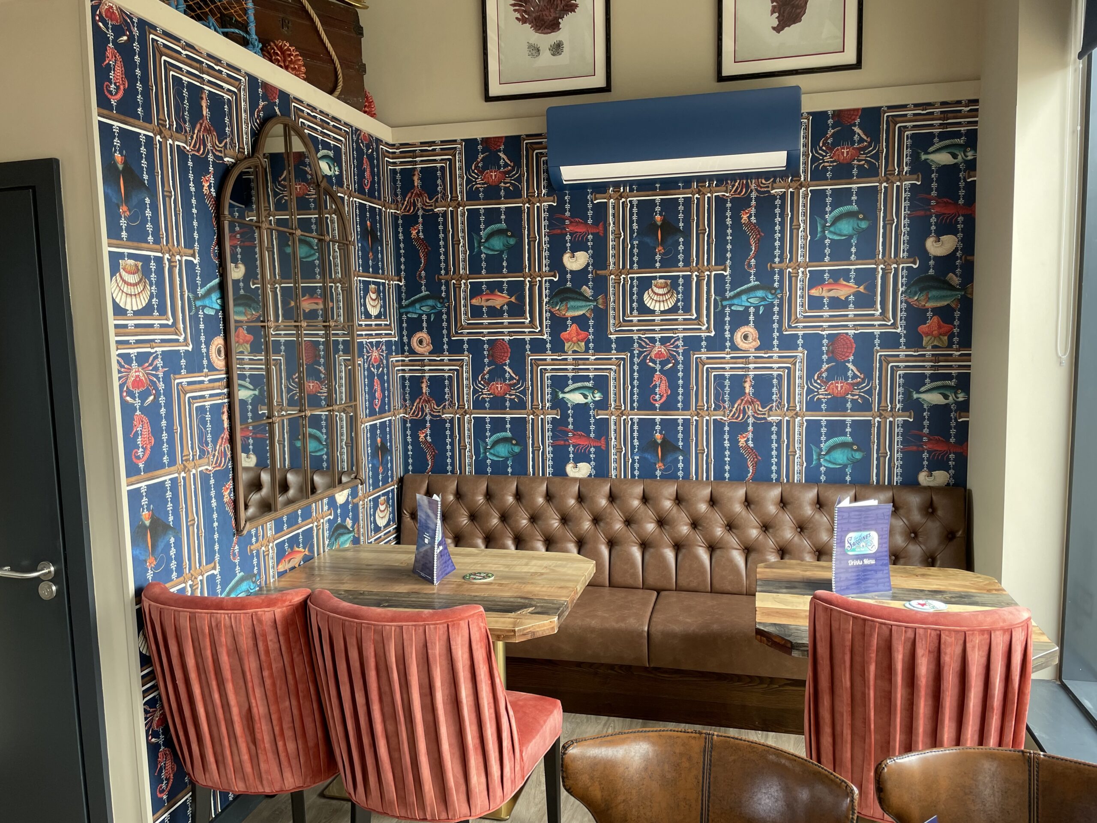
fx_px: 824
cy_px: 412
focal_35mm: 26
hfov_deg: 67.3
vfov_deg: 53.1
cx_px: 548
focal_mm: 4.2
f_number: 1.6
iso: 64
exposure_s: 1/100
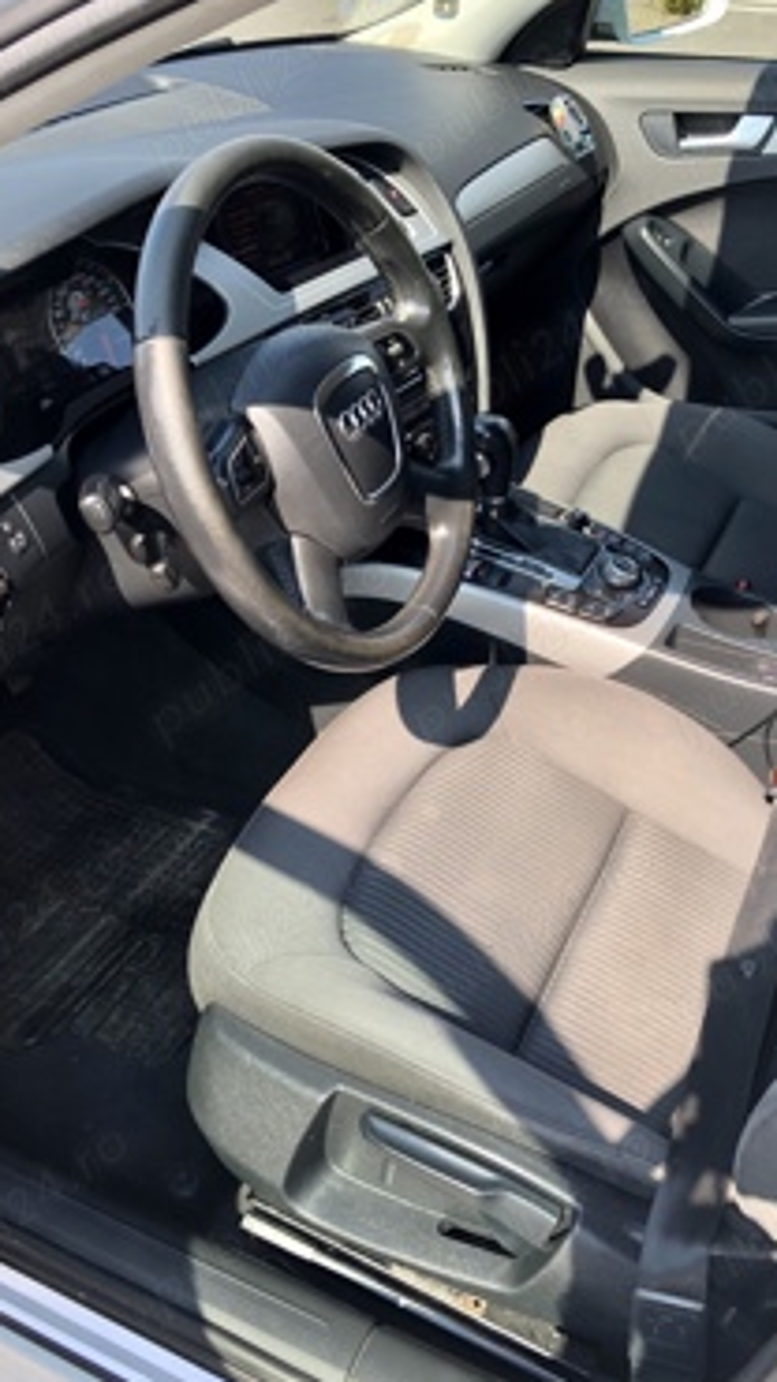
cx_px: 400
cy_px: 710
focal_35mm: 33
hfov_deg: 35.6
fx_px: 1209
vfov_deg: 59.5
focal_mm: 3.99
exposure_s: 1/249
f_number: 1.8
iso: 20
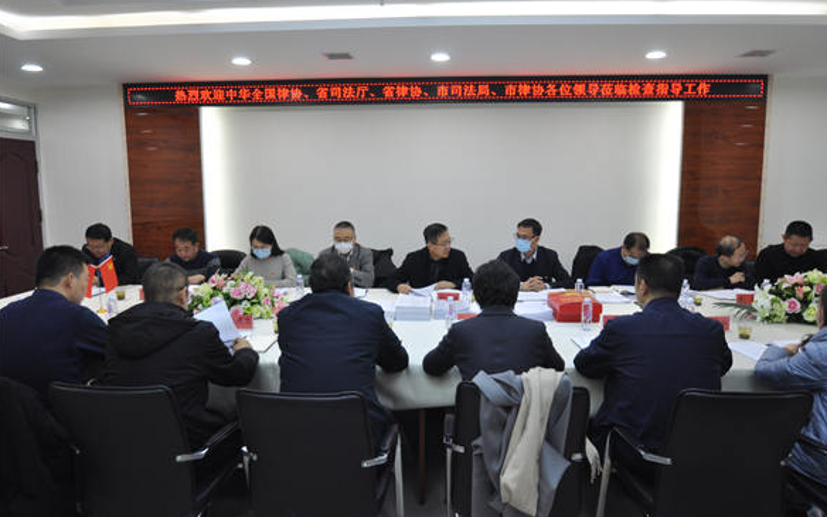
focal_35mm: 24
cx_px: 422
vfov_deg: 51.9
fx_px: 530
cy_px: 239
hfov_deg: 75.9
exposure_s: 1/80
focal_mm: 15
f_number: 4.5
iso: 400
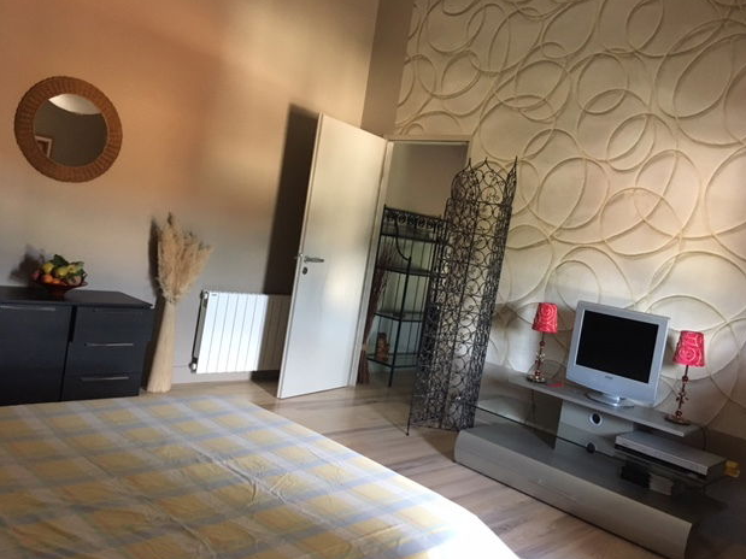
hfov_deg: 60.0
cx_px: 383
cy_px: 283
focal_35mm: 30
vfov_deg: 46.8
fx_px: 646
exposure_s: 1/17
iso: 200
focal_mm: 4.15
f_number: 2.2
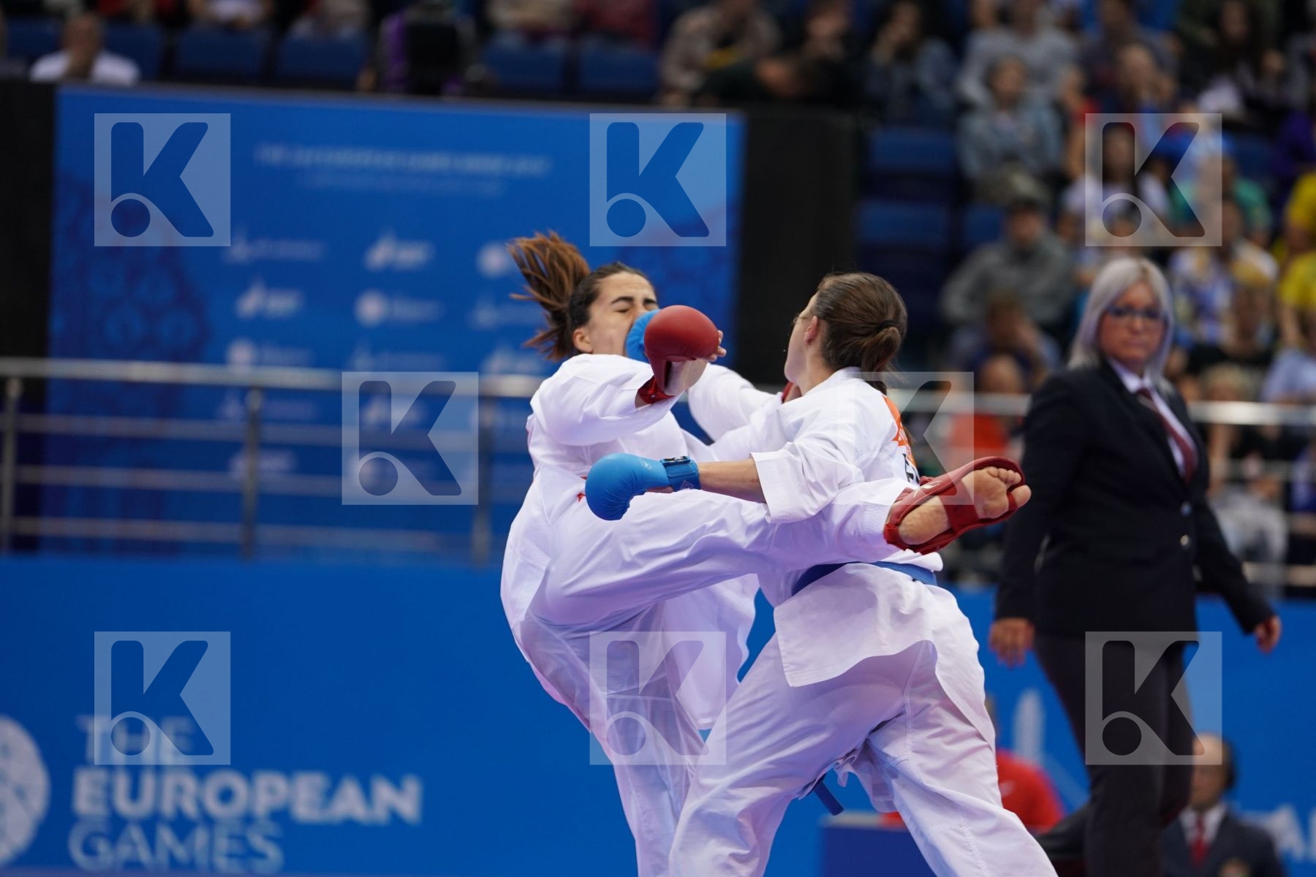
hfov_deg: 10.4
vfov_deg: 6.9
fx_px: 7237
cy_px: 438
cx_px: 658
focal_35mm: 198
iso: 1250
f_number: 2.8
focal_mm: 198
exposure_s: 1/1000
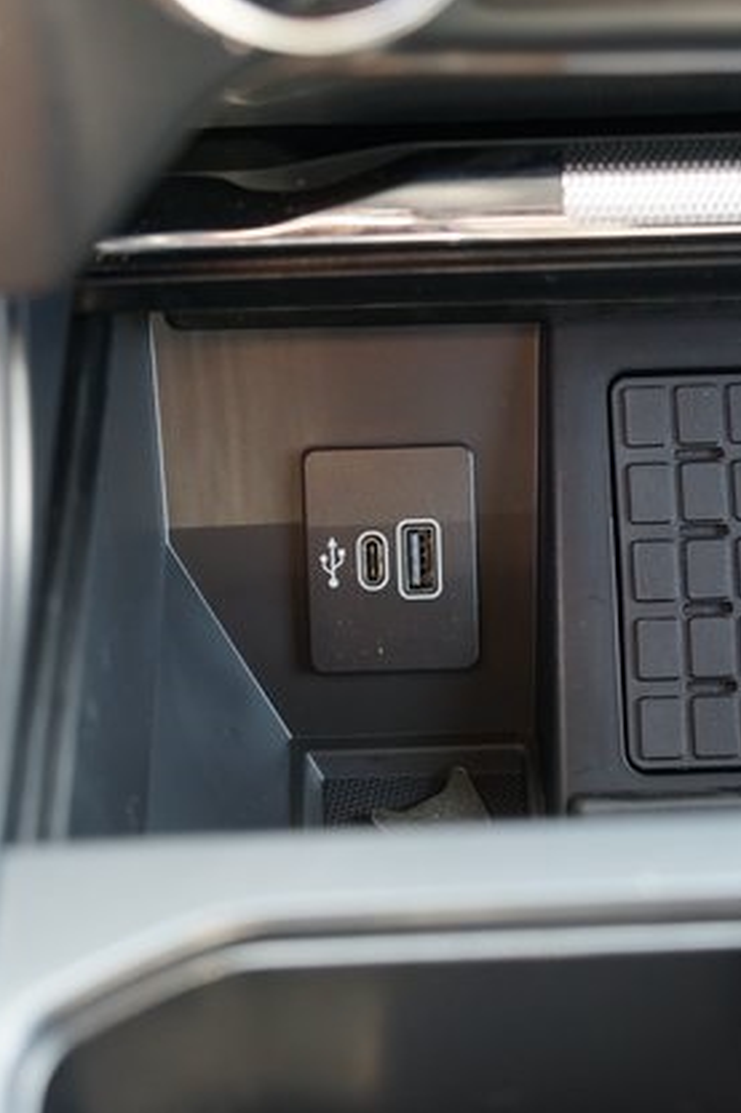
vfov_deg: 35.1
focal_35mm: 57
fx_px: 1761
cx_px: 417
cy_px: 550
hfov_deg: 23.7
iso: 640
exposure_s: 1/60
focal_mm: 37
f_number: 4
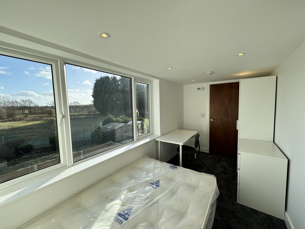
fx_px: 123
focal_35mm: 14
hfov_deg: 102.1
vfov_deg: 85.7
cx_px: 152
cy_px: 114
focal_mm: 2.22
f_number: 2.2
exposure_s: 1/533
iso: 40
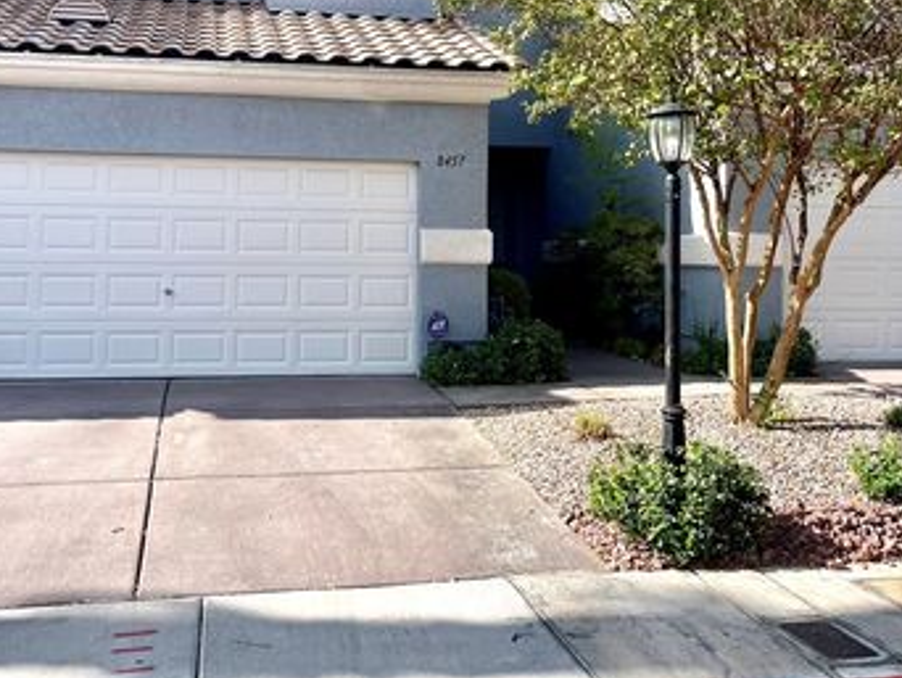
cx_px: 348
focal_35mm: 38
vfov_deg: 37.5
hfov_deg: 48.6
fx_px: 991
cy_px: 241
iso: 32
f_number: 1.6
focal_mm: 4.2
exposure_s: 1/1887
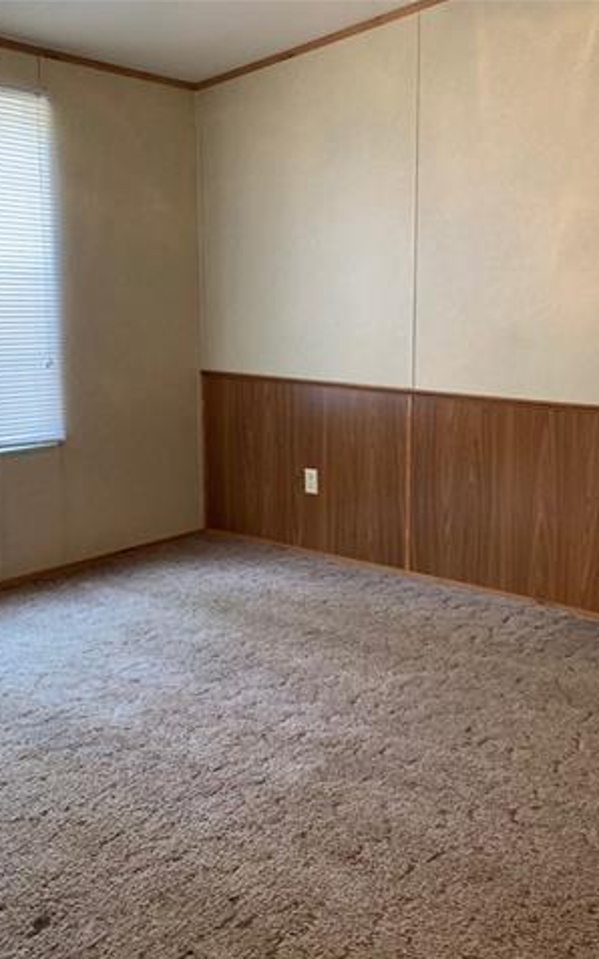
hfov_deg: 34.3
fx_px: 967
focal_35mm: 37
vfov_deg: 52.8
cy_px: 481
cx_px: 372
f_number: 1.8
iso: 125
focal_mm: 4.25
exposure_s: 1/60
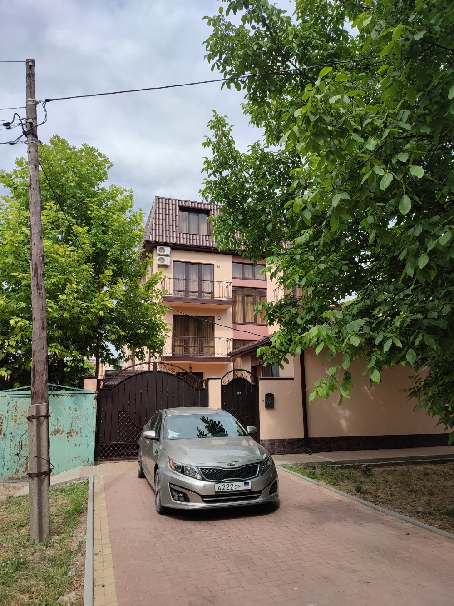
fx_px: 437
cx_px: 227
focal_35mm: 25
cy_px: 303
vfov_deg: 69.4
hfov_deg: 54.9
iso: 50
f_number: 1.9
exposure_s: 1/667
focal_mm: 6.04
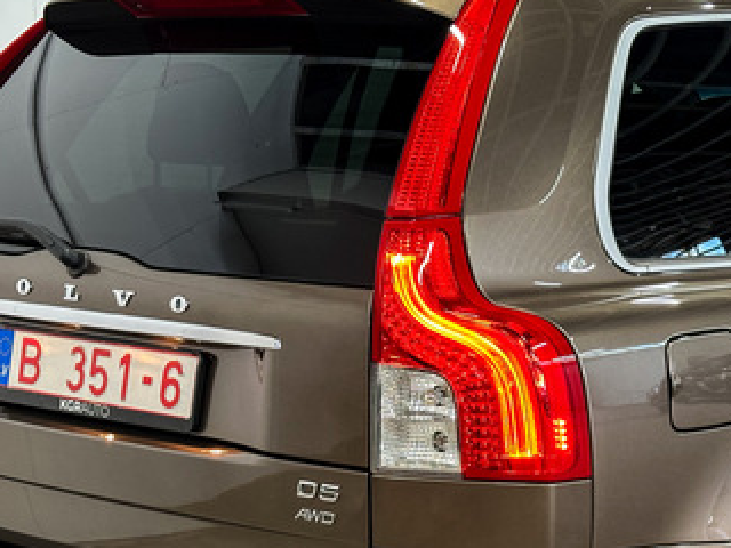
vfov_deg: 16.3
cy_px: 425
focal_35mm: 90
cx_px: 443
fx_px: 1901
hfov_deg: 21.7
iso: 250
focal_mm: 6.86
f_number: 1.78
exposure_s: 1/33
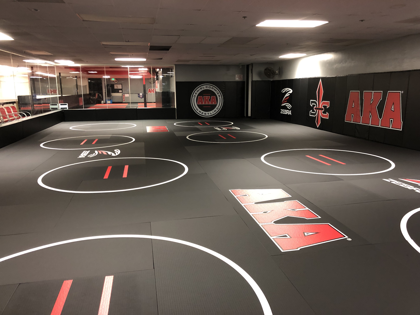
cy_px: 158
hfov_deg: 63.4
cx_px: 210
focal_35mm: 28
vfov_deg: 49.7
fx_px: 340
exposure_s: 1/5
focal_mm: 4
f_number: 1.8
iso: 80
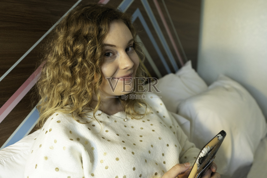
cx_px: 134
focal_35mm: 32
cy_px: 89
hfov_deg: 58.7
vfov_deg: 41.1
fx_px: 237
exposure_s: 1/50
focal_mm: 32
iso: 1600
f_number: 4
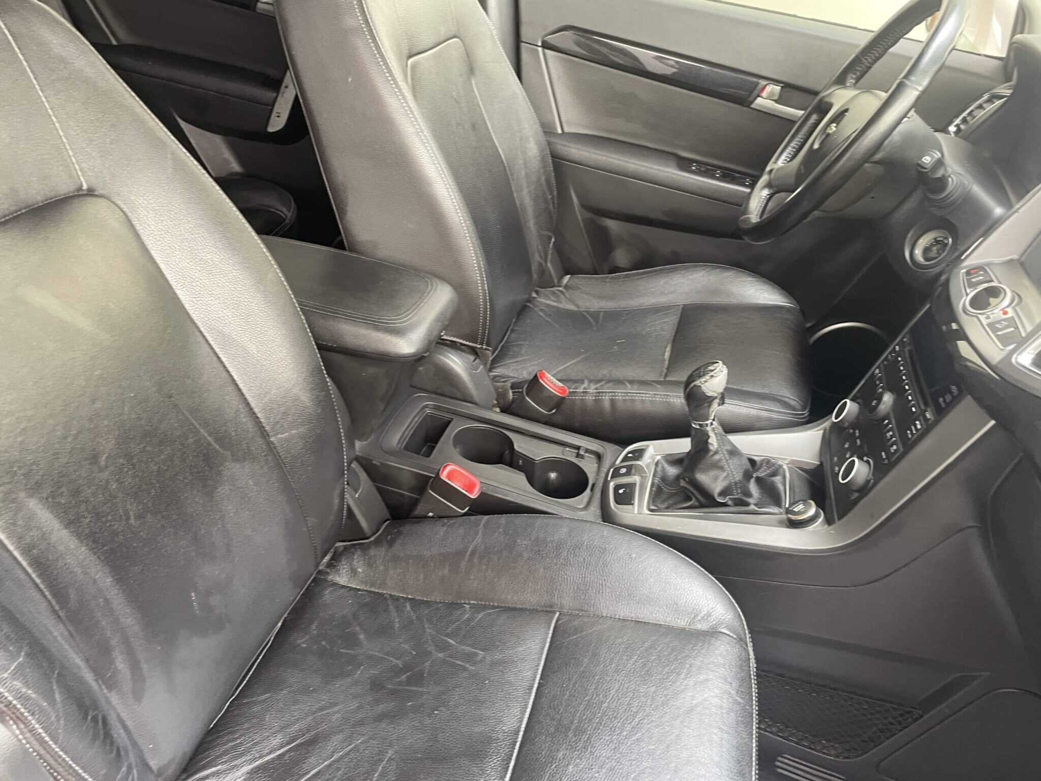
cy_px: 390
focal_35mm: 26
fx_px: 782
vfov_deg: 53.1
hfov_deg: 67.3
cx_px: 520
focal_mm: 4.2
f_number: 1.6
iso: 125
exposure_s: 1/79
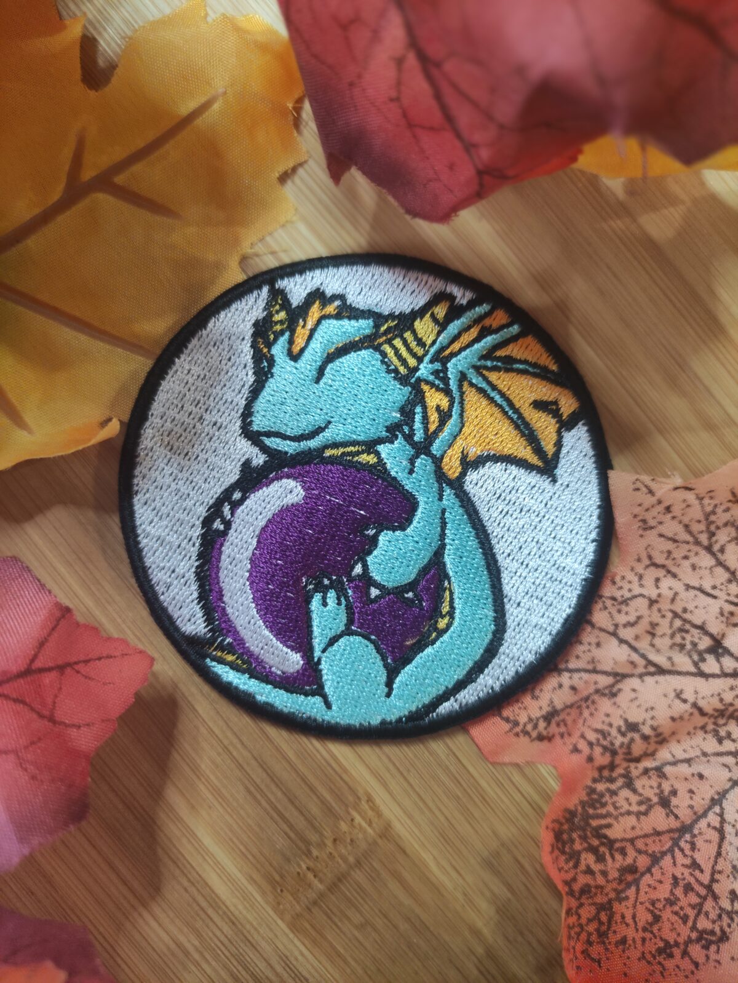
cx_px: 369
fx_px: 710
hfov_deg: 54.9
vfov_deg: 69.4
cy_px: 492
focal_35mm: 25
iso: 399
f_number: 1.89
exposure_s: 1/100
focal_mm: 5.43
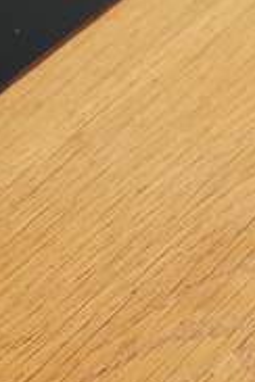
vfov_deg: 13.6
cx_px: 464
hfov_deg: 8.7
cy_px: 163
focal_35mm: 151
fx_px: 1604
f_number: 4
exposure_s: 1/125
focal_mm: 24
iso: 100
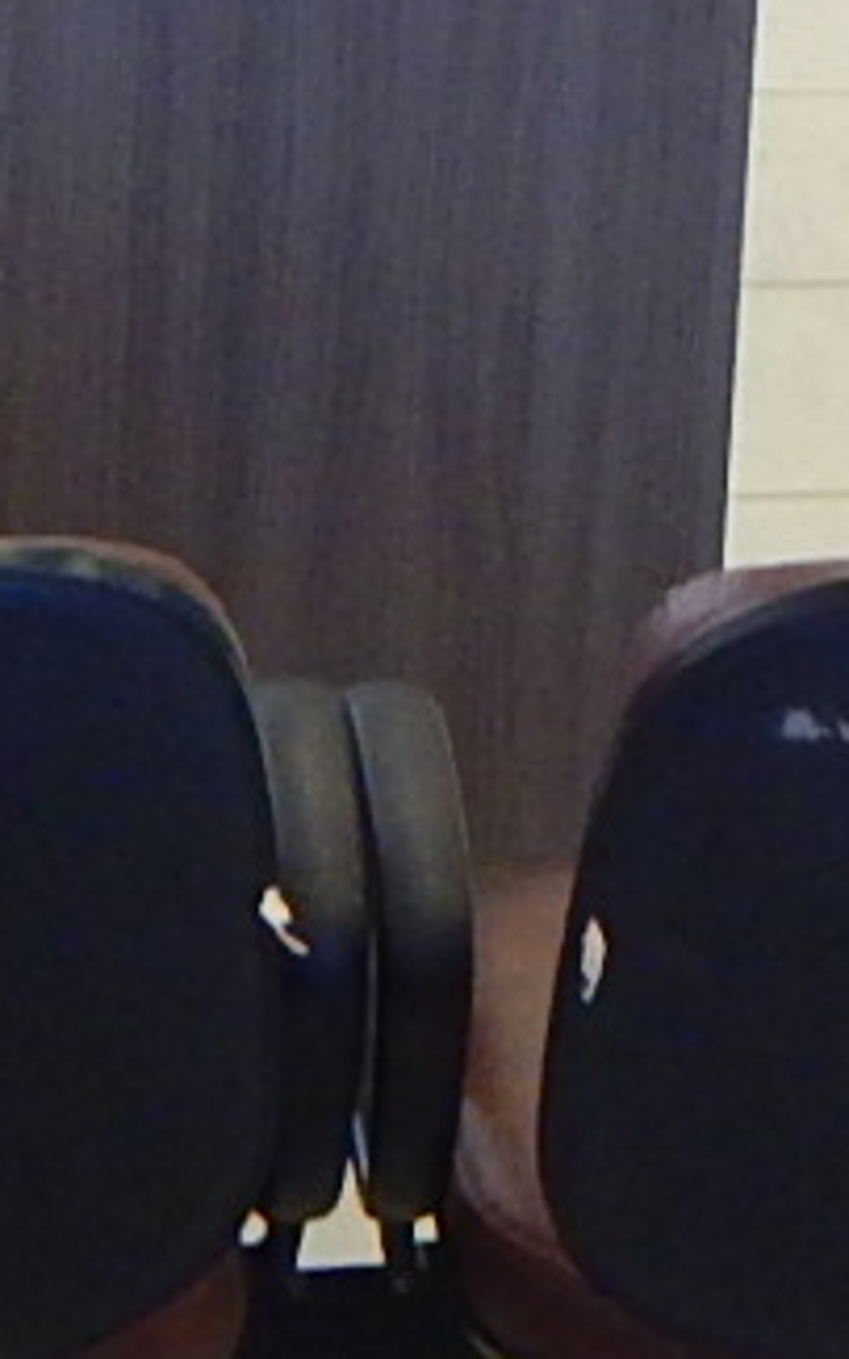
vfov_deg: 8.2
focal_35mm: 252
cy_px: -393
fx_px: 9333
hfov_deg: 4.9
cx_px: 2689
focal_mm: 6.1
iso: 220
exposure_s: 1/30
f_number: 3.3
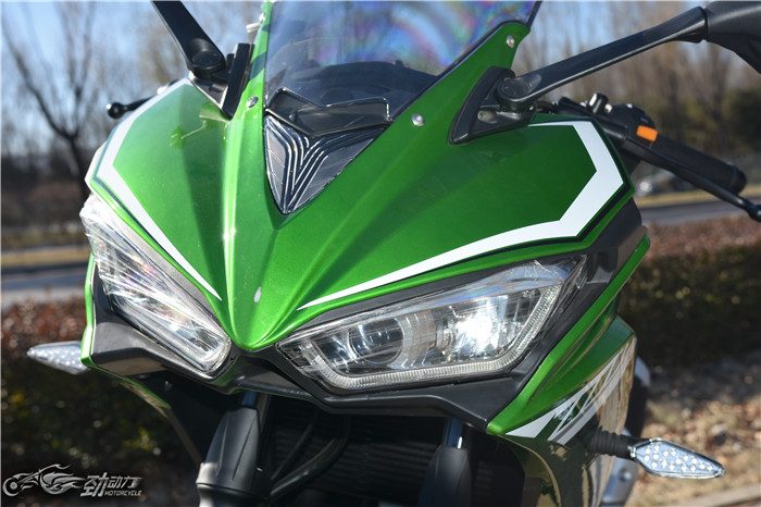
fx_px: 1014
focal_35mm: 48
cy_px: 254
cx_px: 380
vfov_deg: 28.0
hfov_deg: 41.1
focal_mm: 32
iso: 100
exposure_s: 1/160
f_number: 5.6
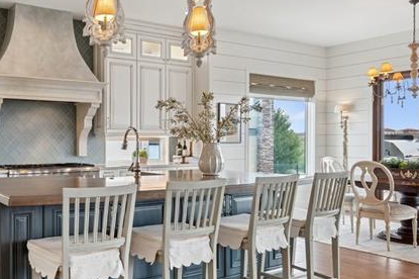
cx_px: 117
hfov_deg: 50.3
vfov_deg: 35.9
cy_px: 143
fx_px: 430
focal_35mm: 37
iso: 100
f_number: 11
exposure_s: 1/4
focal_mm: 15
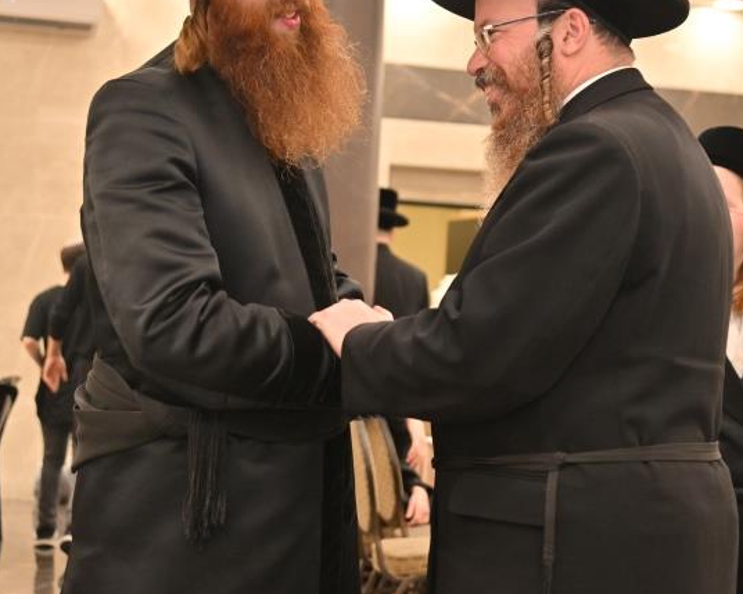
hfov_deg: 22.2
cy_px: 132
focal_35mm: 86
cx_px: 374
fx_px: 1891
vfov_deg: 17.7
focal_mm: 48
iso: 640
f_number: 4
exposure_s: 1/200
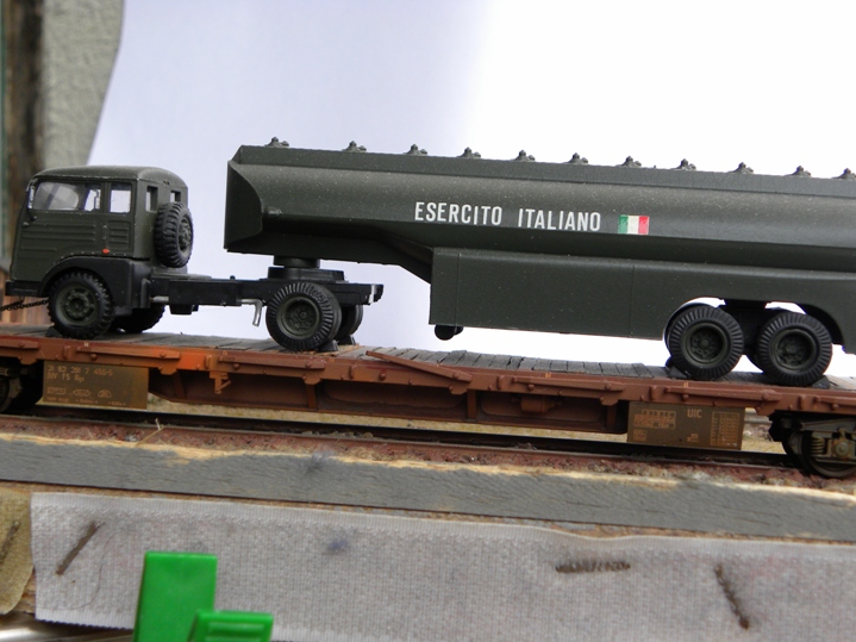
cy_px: 335
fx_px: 1360
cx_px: 430
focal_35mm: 55
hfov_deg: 34.9
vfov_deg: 26.5
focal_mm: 9.2
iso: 92
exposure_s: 1/59.7
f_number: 3.5
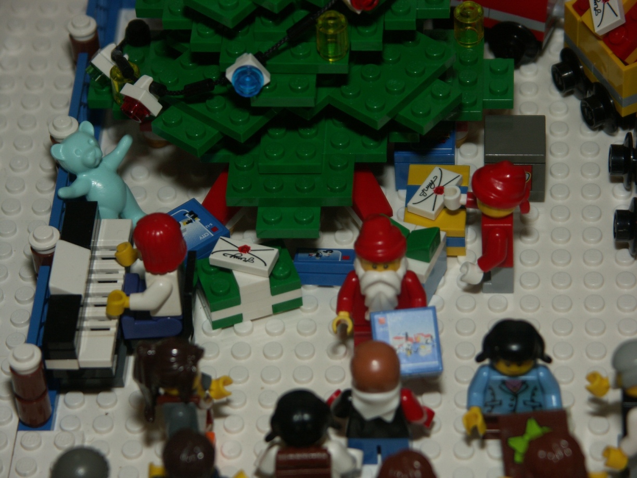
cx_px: 318
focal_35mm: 145
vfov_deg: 10.2
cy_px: 239
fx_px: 2668
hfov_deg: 13.6
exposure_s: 1/125
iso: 100
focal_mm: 36.93
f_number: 3.2
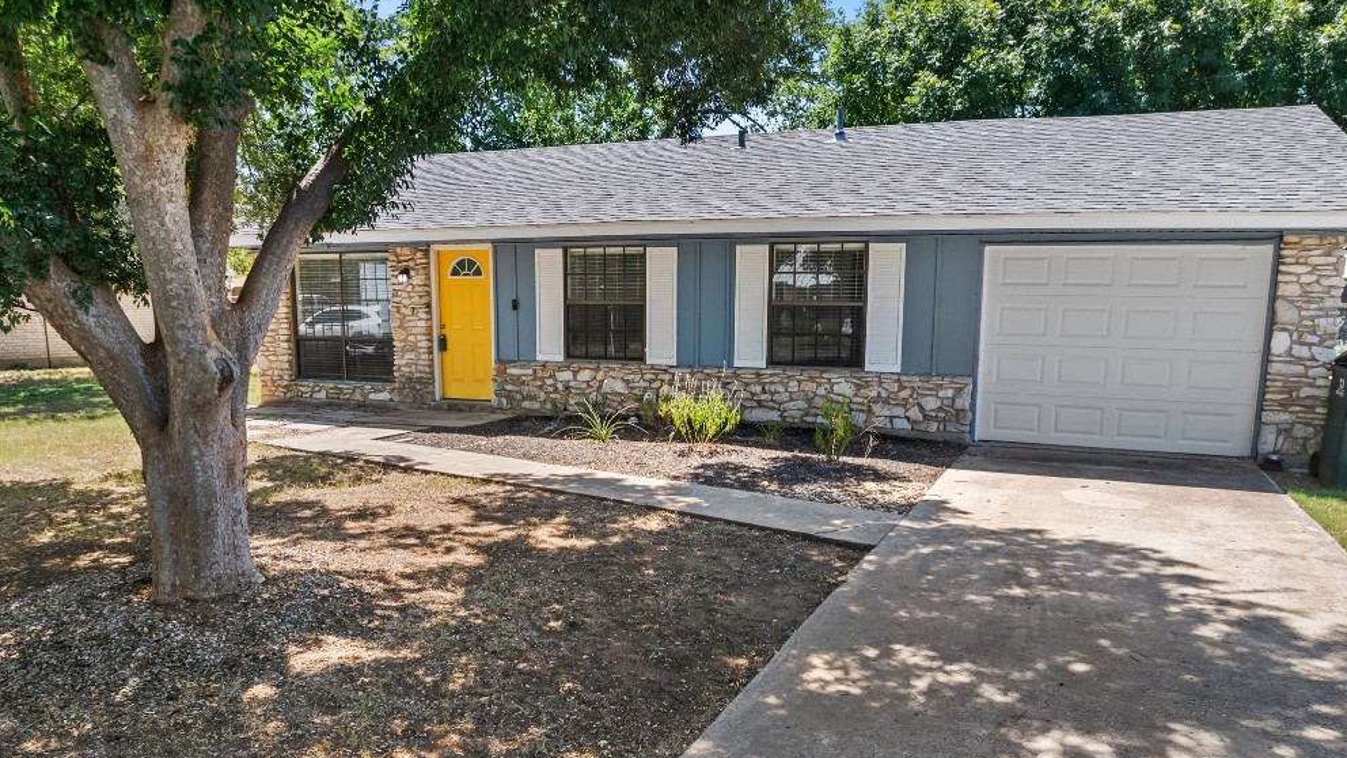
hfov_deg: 69.9
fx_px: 964
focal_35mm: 27
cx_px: 685
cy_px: 471
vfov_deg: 42.6
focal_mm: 12.29
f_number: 2.8
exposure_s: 1/1250
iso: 200
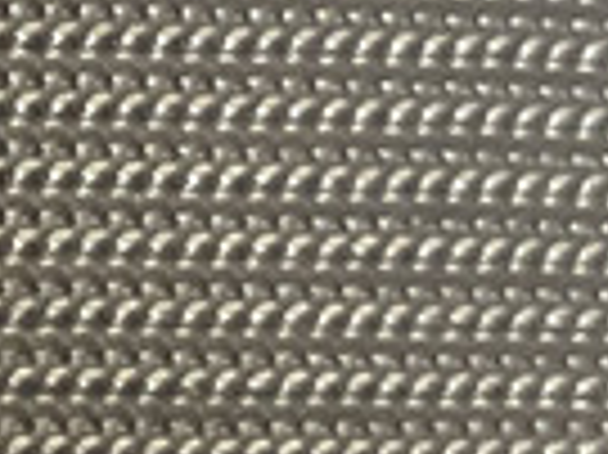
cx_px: -860
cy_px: -112
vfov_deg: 7.6
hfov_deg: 9.2
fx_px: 3387
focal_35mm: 193
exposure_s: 1/25
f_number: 1.8
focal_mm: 4.25
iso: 640
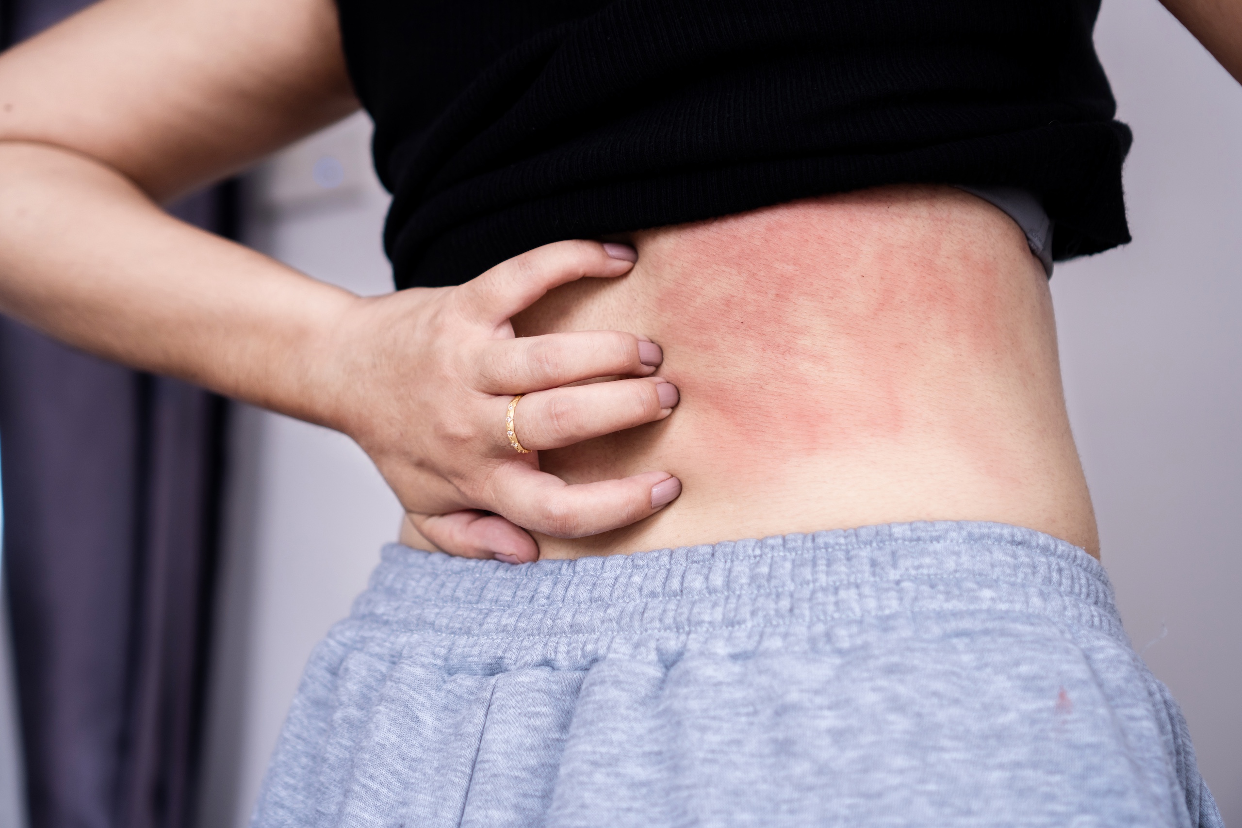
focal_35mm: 52
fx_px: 1811
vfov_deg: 25.8
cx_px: 621
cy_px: 414
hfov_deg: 37.8
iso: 100
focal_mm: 35
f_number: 2.2
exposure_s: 1/100
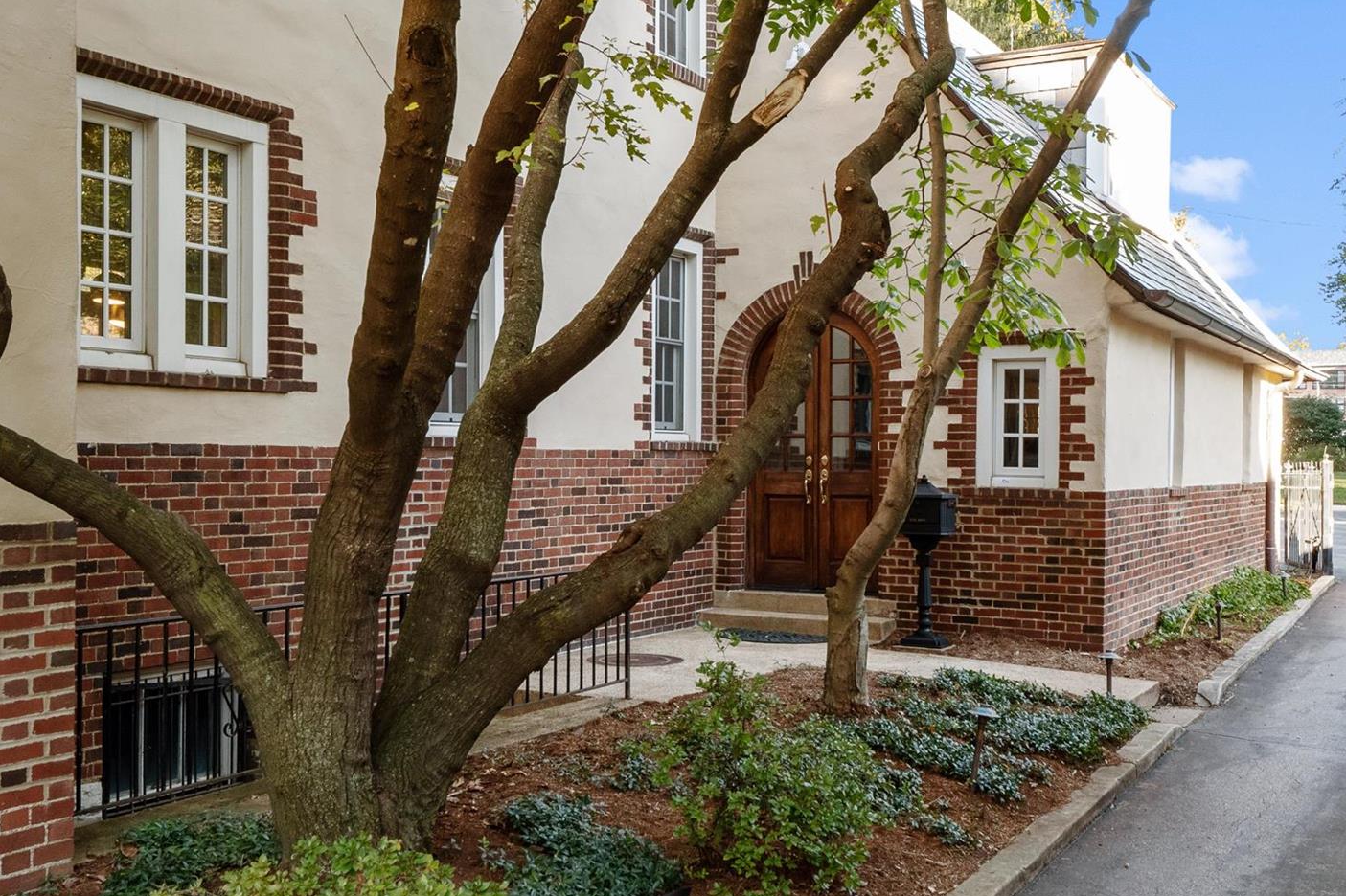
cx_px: 688
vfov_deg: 32.6
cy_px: 447
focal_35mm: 41
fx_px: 1532
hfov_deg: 47.4
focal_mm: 18
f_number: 10
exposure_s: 1/20
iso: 400
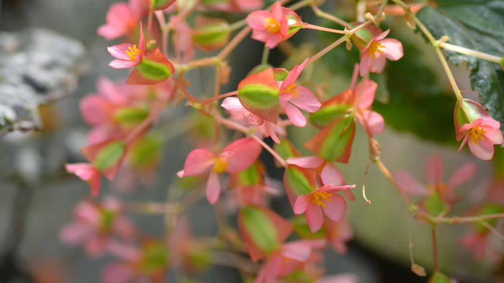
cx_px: 252
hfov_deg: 15.1
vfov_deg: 8.5
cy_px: 121
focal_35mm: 142
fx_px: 1897
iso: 100
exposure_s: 1/125
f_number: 3.2
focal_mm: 90
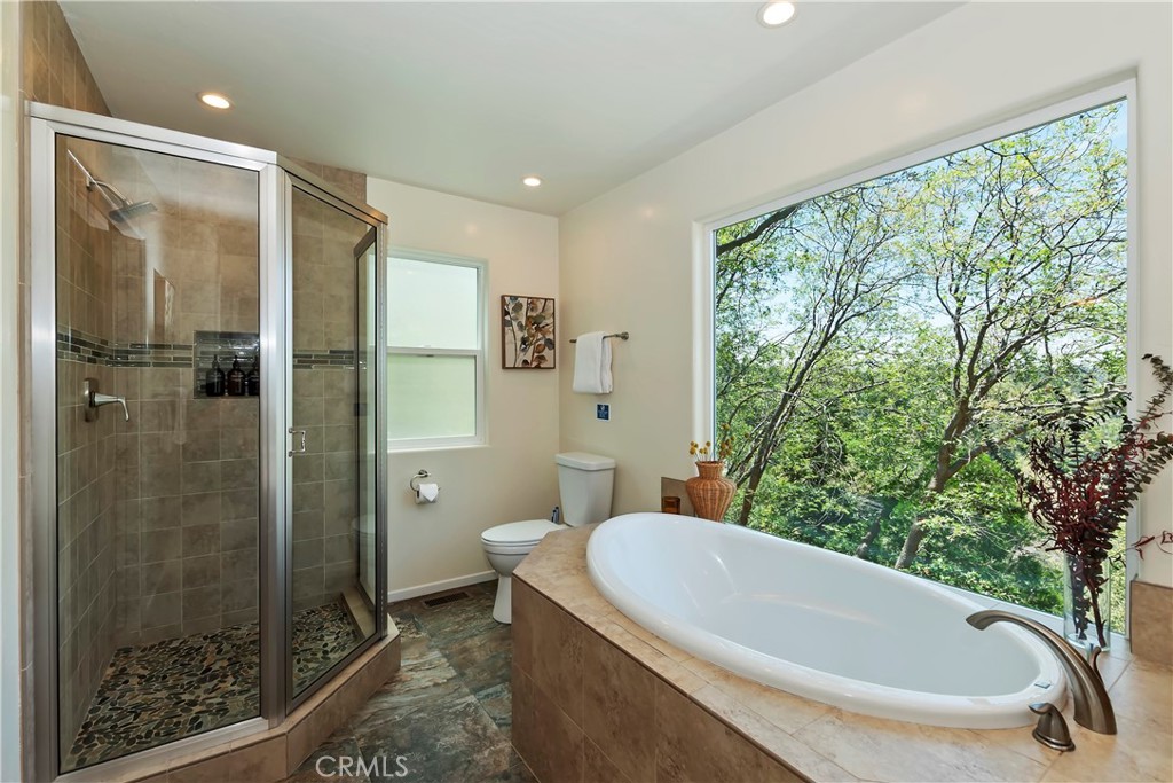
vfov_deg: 77.3
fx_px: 489
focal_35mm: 15
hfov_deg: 100.4
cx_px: 586
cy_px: 392
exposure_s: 1/30
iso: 110
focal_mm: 10
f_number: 8
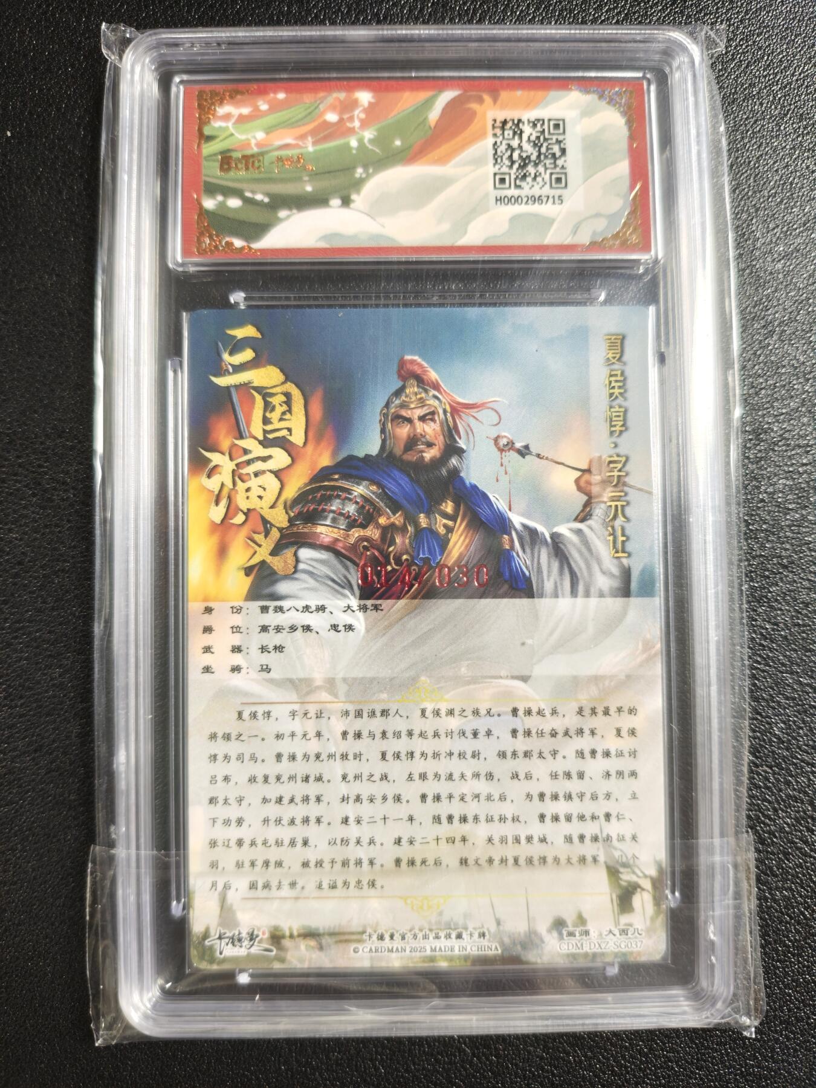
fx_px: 817
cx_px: 408
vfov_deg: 67.3
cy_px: 544
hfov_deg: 53.1
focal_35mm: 26
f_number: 1.5
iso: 500
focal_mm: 4.94
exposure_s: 1/50
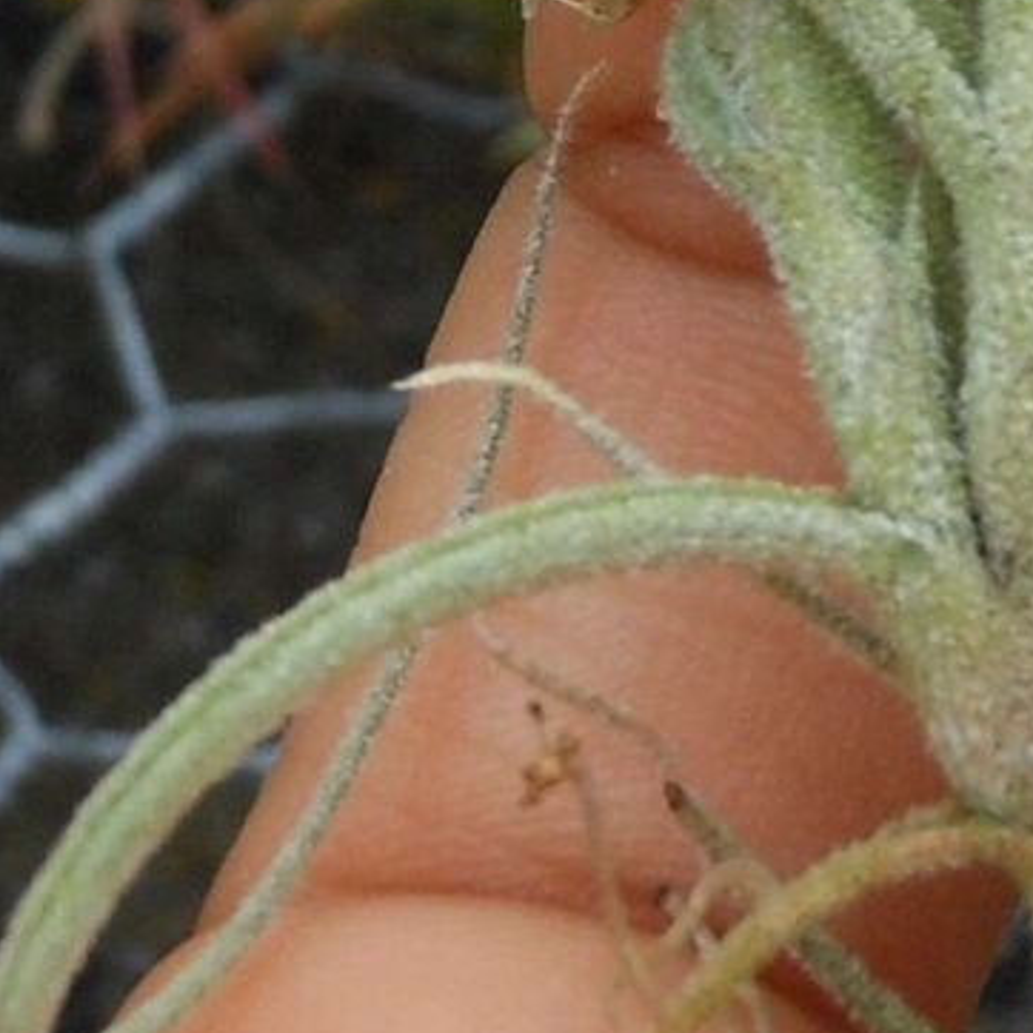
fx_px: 6955
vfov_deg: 7.9
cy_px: -1321
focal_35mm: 206
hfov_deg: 8.5
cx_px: 979
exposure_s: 1/250
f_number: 4
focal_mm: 5.9
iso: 80
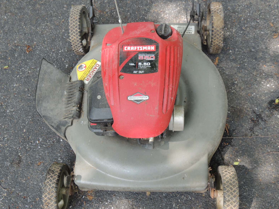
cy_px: 105
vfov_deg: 35.1
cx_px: 142
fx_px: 330
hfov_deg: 45.8
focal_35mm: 41
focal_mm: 7.1
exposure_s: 1/125
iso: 100
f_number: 3.3
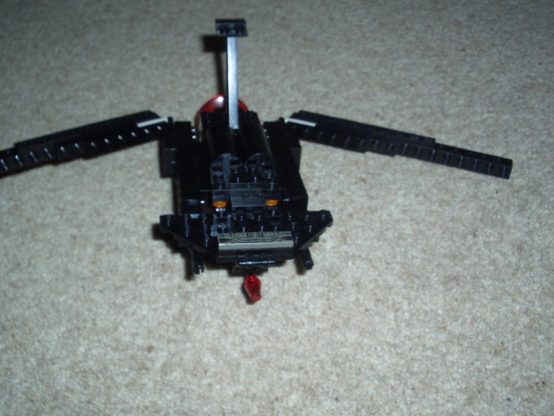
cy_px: 182
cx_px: 237
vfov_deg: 35.1
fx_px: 656
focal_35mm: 41
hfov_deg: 45.6
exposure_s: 1/60
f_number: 4.3
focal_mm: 5.8
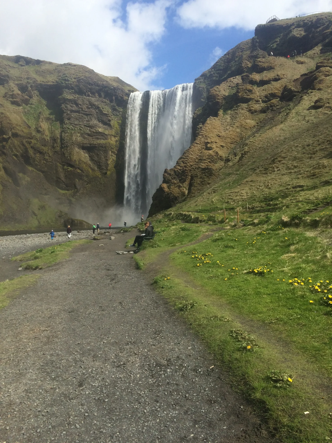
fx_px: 371
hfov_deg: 48.2
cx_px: 166
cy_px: 222
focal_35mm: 29
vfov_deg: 61.7
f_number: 2.2
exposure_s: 1/2053
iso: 32
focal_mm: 4.15
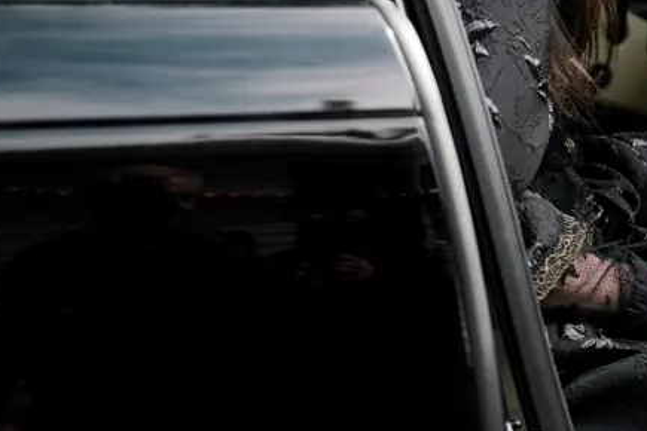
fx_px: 1635
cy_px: -49
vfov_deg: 14.7
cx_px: 714
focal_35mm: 91
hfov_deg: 21.2
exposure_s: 1/1600
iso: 400
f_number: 2.8
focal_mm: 40
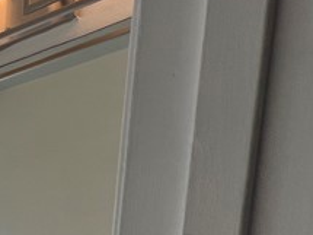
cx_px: -314
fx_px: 560
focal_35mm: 62
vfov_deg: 17.9
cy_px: 445
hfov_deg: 18.9
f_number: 1.8
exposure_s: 1/264
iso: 32
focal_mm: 1.57
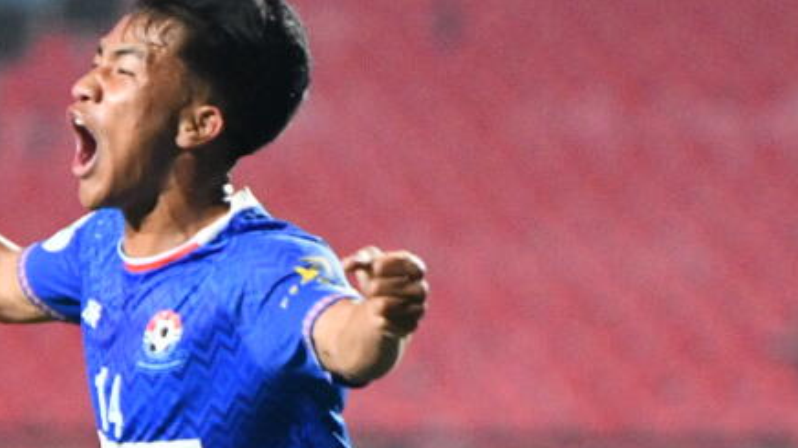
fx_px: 14237
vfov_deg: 1.8
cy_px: 733
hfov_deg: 3.2
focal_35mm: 673
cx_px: 249
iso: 2000
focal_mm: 200
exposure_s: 1/1000
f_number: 2.8
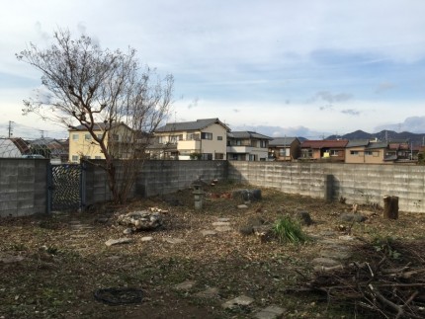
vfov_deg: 48.3
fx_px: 356
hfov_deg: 61.6
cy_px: 160
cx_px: 212
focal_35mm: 29
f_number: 2.2
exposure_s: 1/1054
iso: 25
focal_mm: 4.15
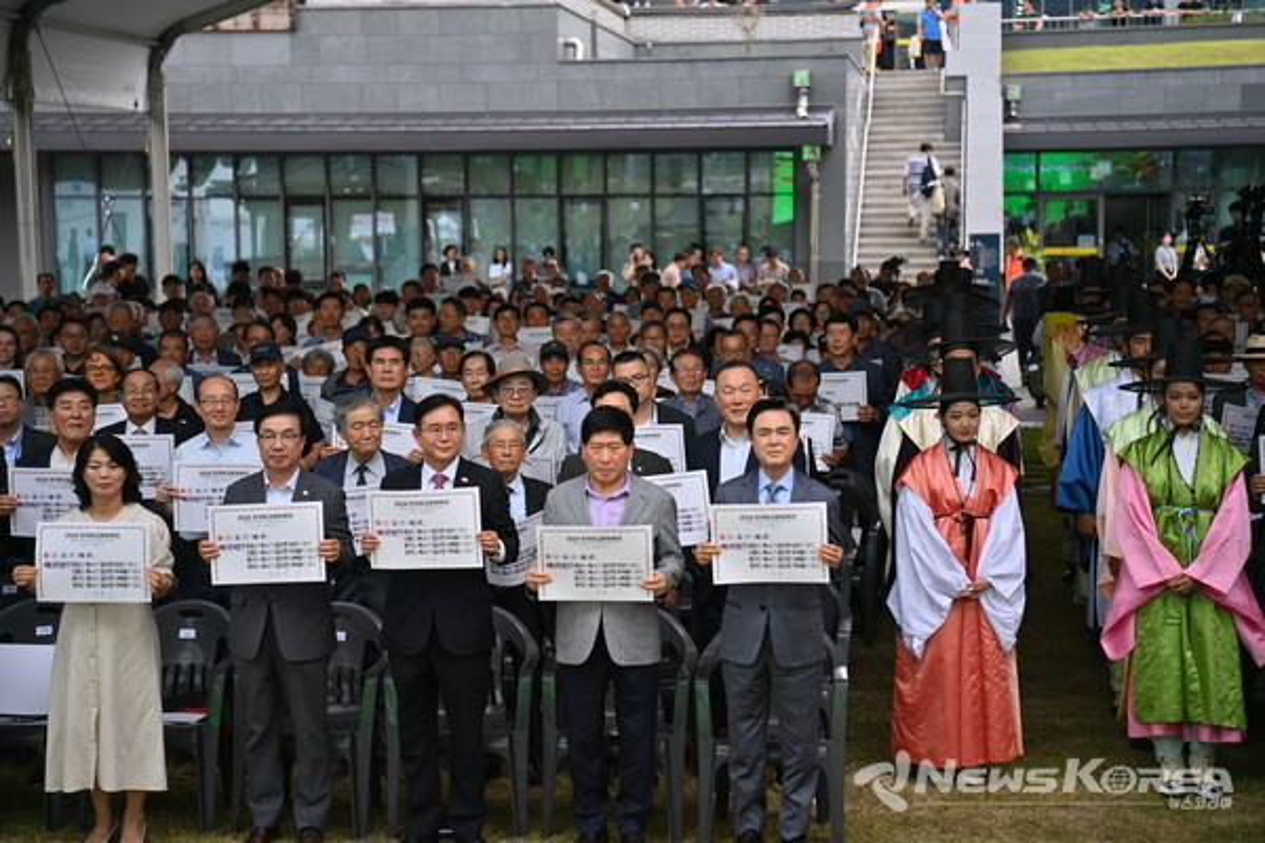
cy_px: 422
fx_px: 2460
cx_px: 632
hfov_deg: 28.8
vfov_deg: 19.5
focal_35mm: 70
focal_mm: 70
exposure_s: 1/200
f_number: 2.8
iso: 100
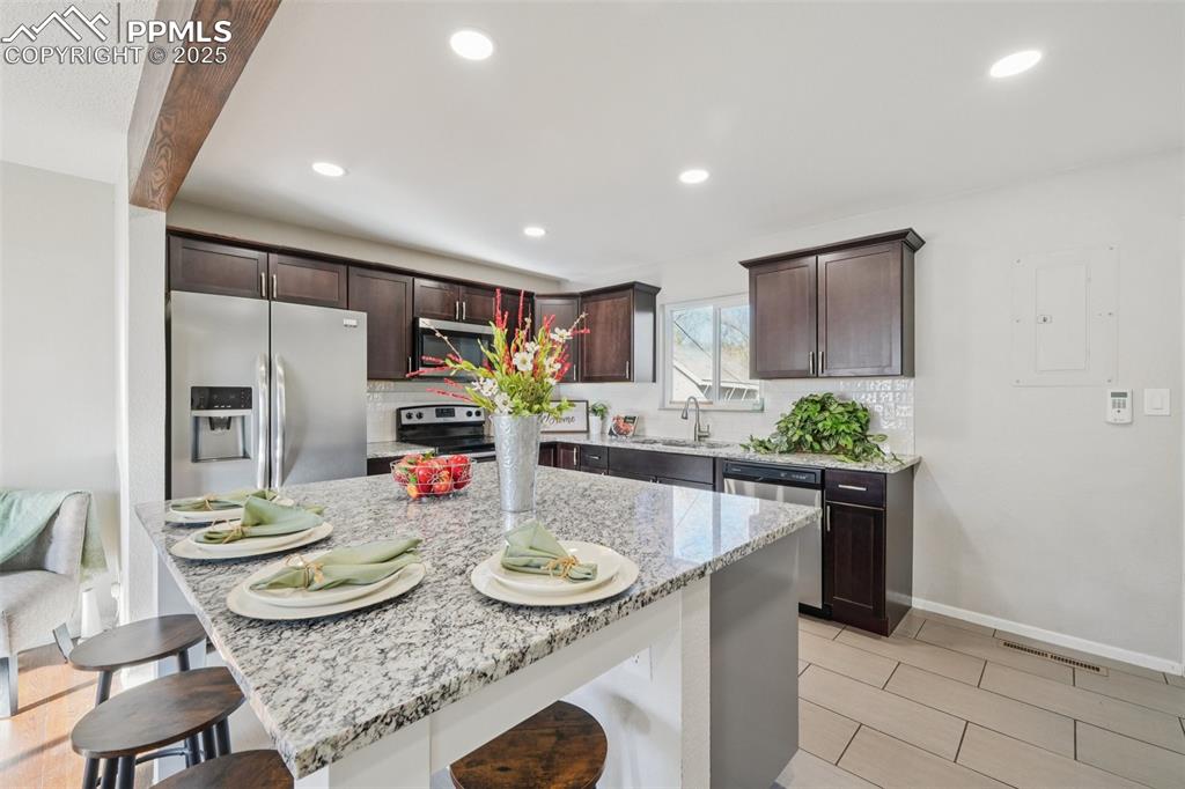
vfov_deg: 77.3
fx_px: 494
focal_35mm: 15
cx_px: 592
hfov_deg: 100.4
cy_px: 394
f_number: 8
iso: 400
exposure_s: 1/8
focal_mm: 10
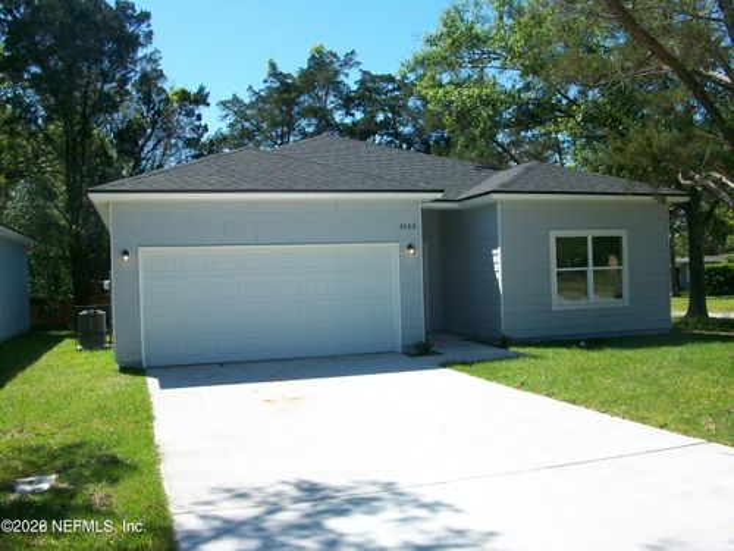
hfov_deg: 54.0
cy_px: 276
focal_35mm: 34
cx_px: 367
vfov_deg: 41.8
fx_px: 721
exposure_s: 1/273
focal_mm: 5.7
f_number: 5.5
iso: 80
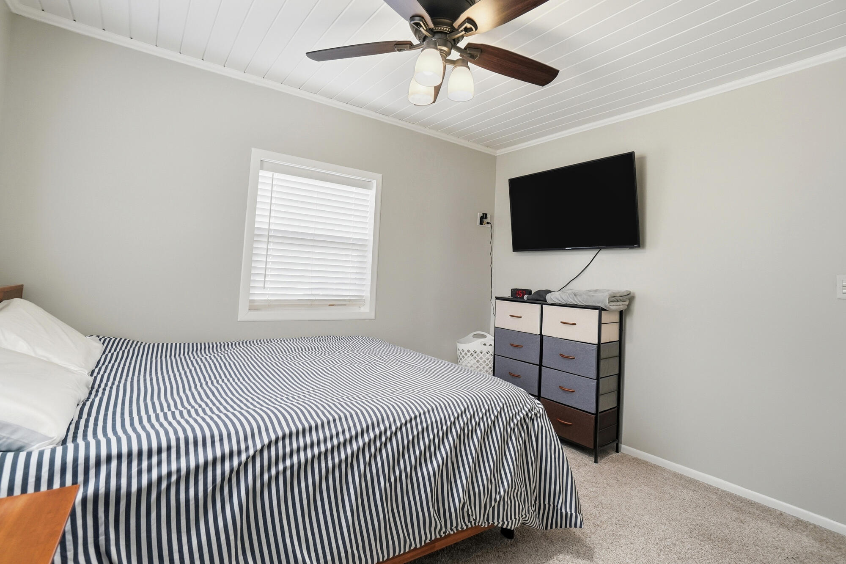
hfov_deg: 100.4
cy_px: 282
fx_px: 352
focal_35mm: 15
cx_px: 423
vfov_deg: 77.3
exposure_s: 1/320
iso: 100
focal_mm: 10
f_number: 5.6
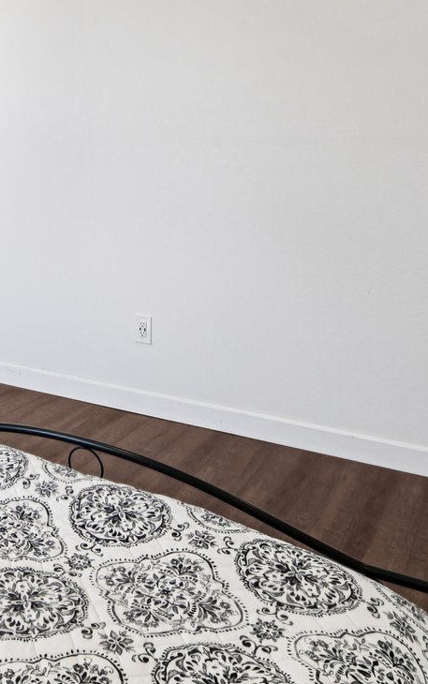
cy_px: 151
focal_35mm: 40
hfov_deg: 29.7
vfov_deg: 47.0
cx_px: -9
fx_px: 746
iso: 400
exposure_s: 1/60
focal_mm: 14
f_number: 8
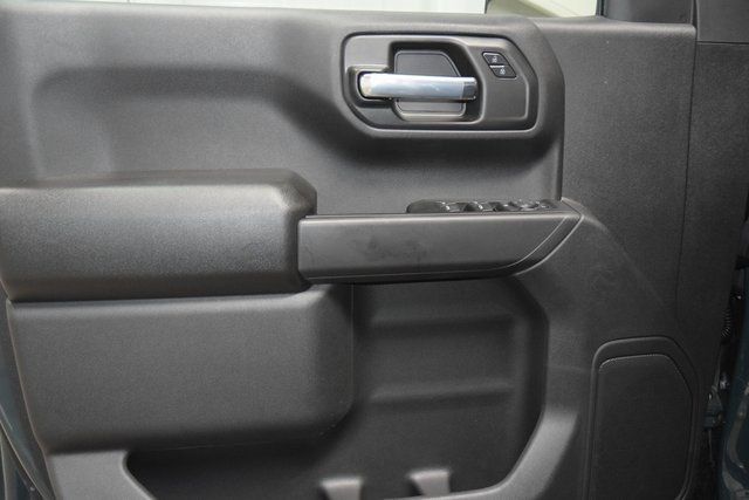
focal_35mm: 36
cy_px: 250
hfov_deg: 53.1
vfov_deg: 36.9
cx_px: 374
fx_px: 749
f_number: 3.8
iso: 3200
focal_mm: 24
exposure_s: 1/80
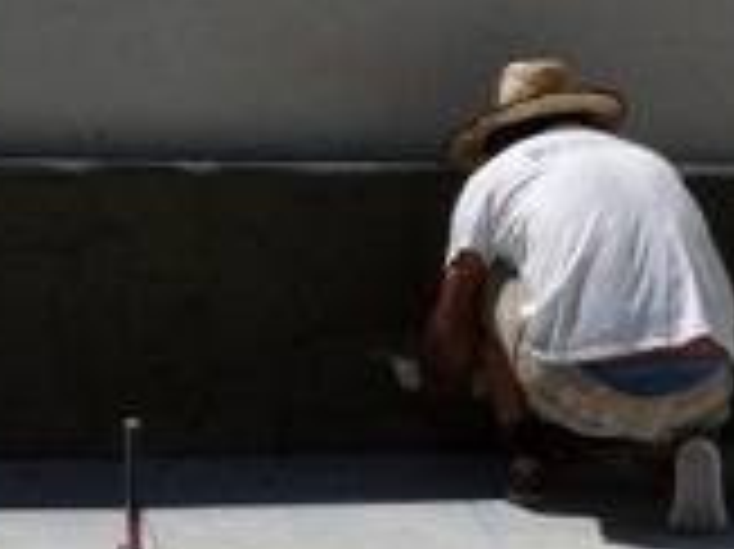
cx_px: 230
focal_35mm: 193
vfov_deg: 7.6
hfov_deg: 10.2
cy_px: 716
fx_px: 4089
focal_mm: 3.85
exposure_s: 1/5027
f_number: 2.8
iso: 80
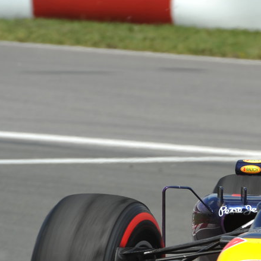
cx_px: 364
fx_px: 10561
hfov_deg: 1.4
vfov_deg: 1.4
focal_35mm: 1238
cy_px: 261
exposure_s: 1/400
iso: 100
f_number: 8
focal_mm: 400
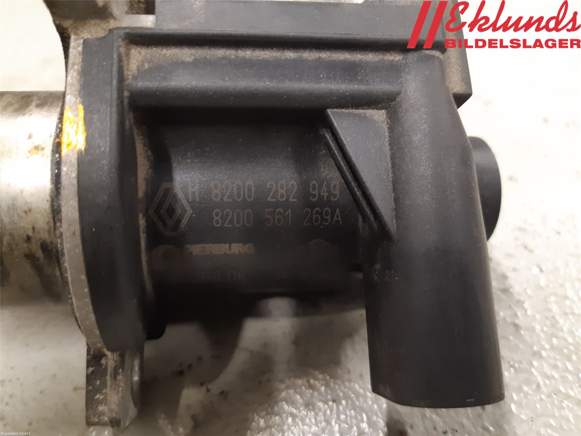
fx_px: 436
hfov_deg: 67.3
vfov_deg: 53.1
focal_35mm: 26
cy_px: 218
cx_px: 290
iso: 200
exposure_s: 1/25
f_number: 1.7
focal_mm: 3.93
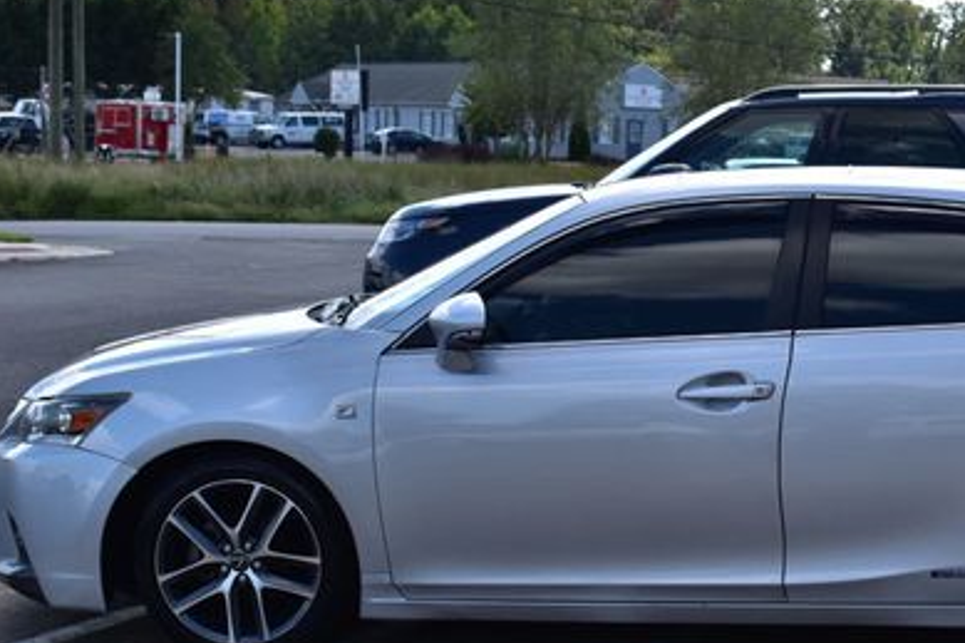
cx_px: 729
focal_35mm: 84
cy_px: 415
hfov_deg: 23.9
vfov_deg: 16.2
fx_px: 2251
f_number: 11
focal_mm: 34
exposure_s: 1/400
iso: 400
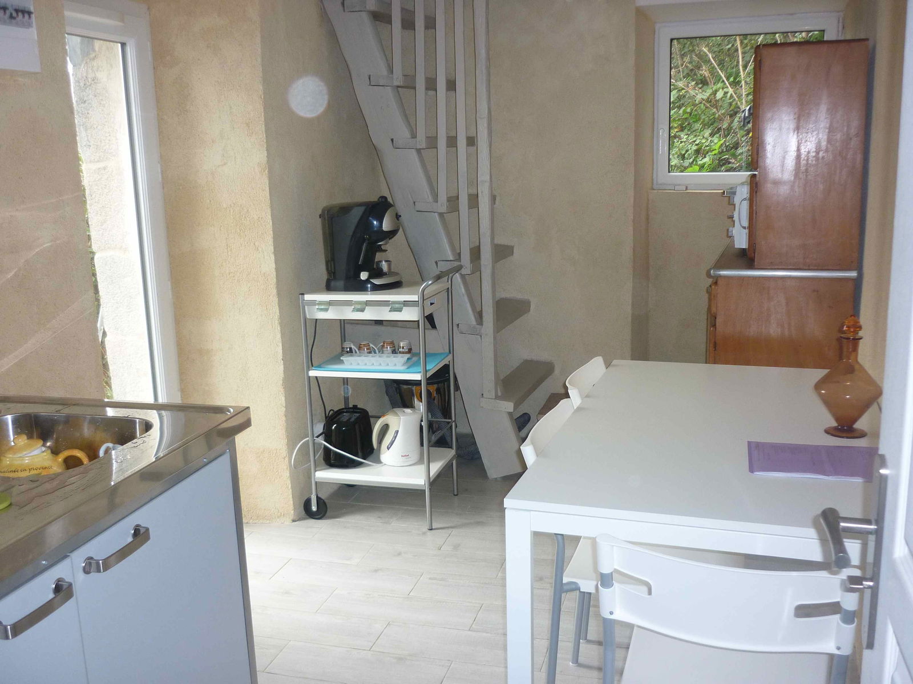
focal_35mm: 33
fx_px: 870
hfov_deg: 55.4
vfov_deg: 42.9
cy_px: 342
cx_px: 456
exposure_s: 1/30
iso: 125
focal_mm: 5.5
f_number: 2.8
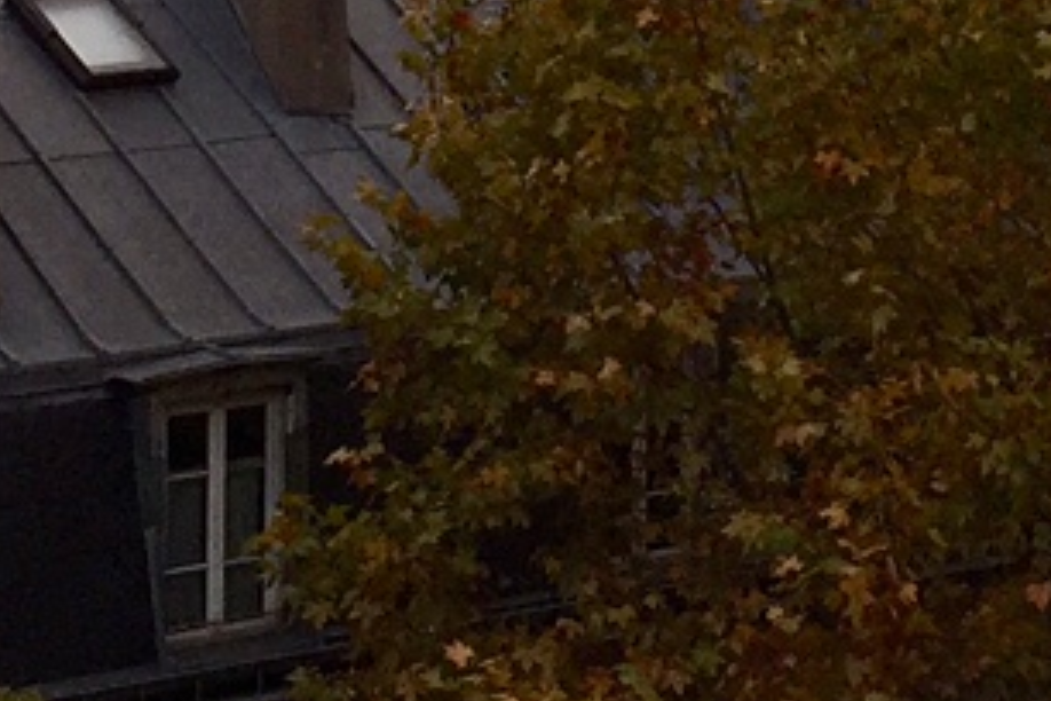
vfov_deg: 8.3
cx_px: 594
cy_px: -450
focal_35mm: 161
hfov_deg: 12.8
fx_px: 4700
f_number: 2.2
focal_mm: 4.15
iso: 32
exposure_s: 1/246
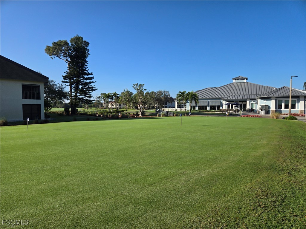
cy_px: 114
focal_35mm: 23
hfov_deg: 73.9
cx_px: 153
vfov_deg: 58.9
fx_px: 203
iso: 25
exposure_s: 1/1994
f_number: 1.8
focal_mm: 5.4
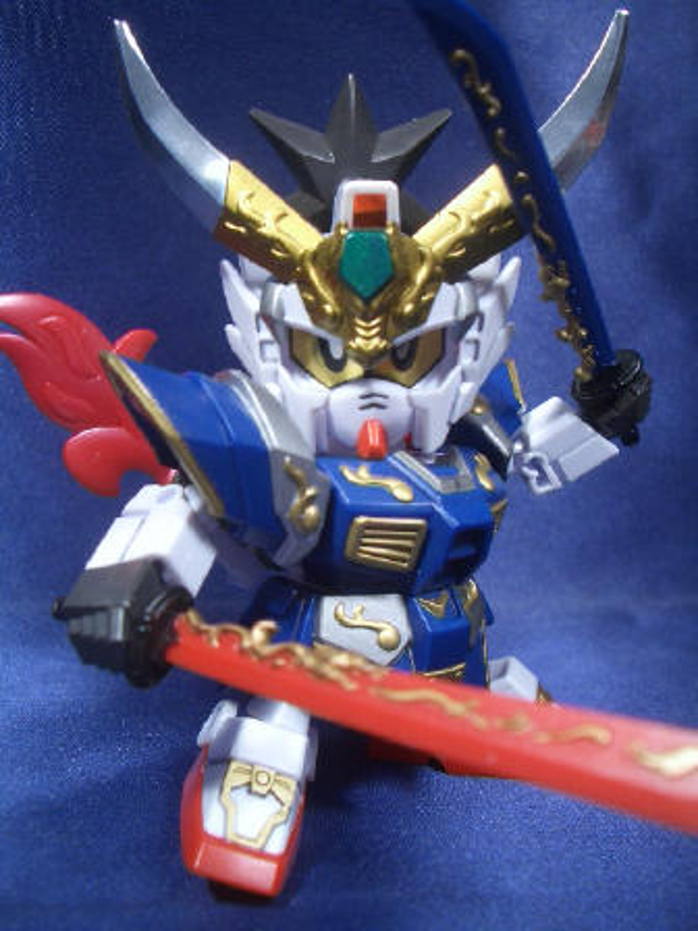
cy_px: 466
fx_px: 941
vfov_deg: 52.6
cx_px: 349
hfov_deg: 40.7
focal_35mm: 35
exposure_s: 1/40
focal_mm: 5.8
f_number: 2.6
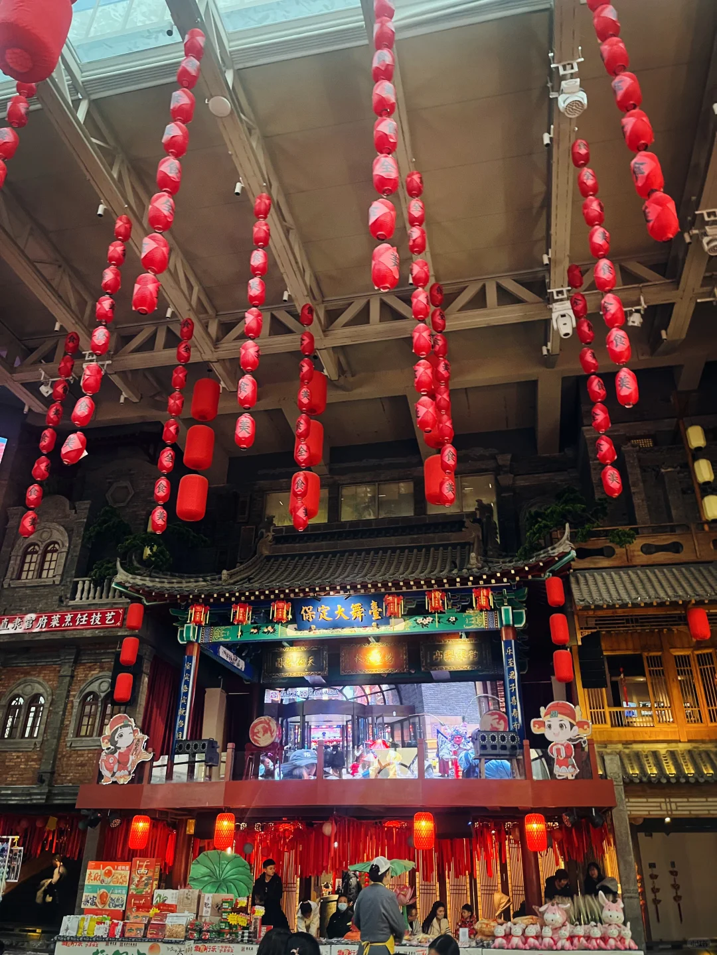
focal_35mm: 26
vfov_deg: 67.3
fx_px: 718
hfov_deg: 53.1
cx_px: 358
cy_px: 478
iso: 500
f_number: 1.6
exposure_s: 1/50
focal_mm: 5.1
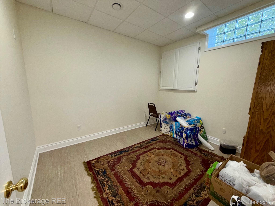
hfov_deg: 102.1
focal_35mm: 14
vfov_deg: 85.7
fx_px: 111
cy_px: 103
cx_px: 138
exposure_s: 1/60
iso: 125
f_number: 2.2
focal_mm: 2.22
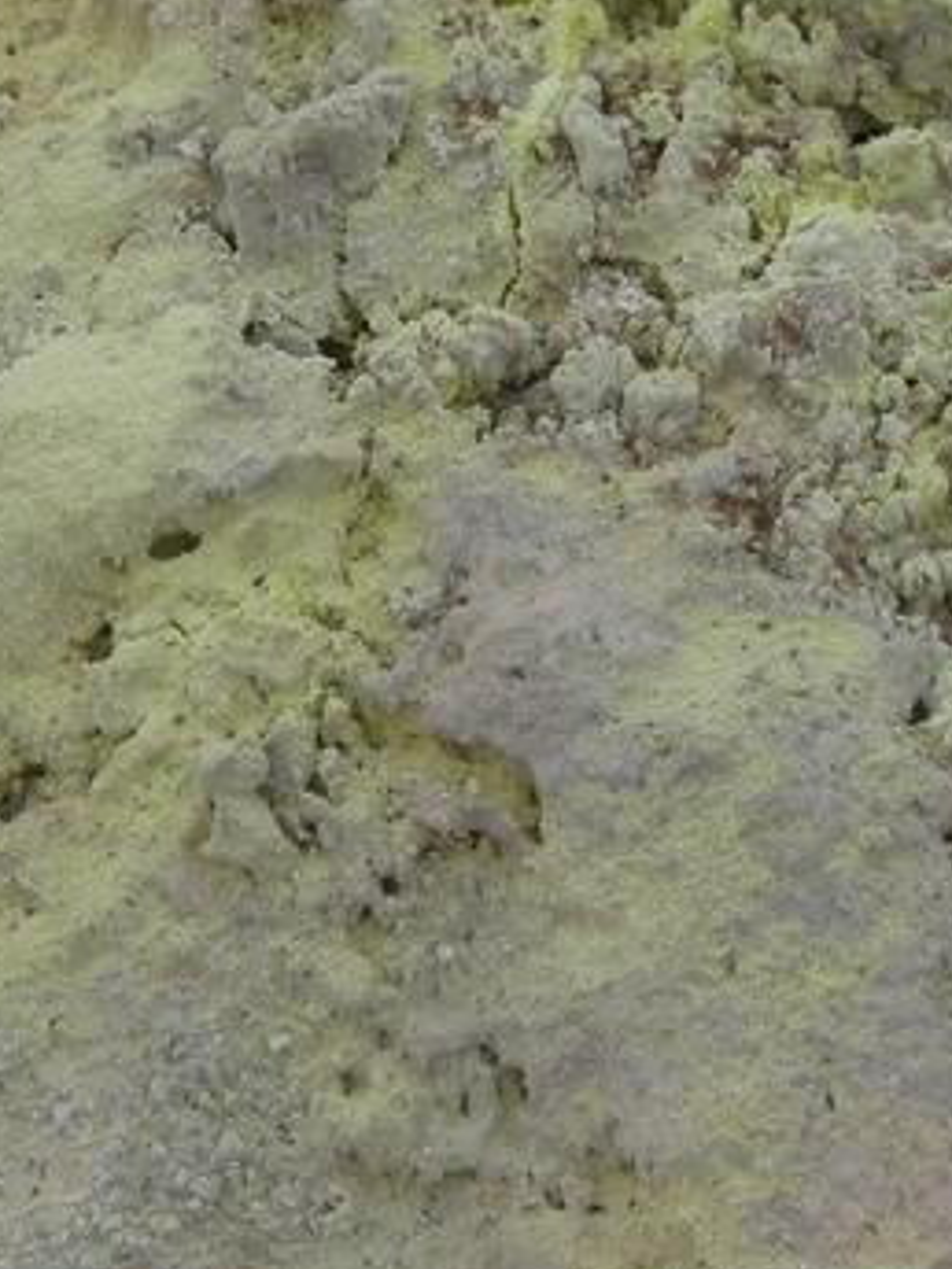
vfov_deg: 14.1
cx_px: 683
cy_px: 734
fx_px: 5134
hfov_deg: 10.6
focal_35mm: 140
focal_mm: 10.1
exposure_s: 1/289
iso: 100
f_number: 5.4
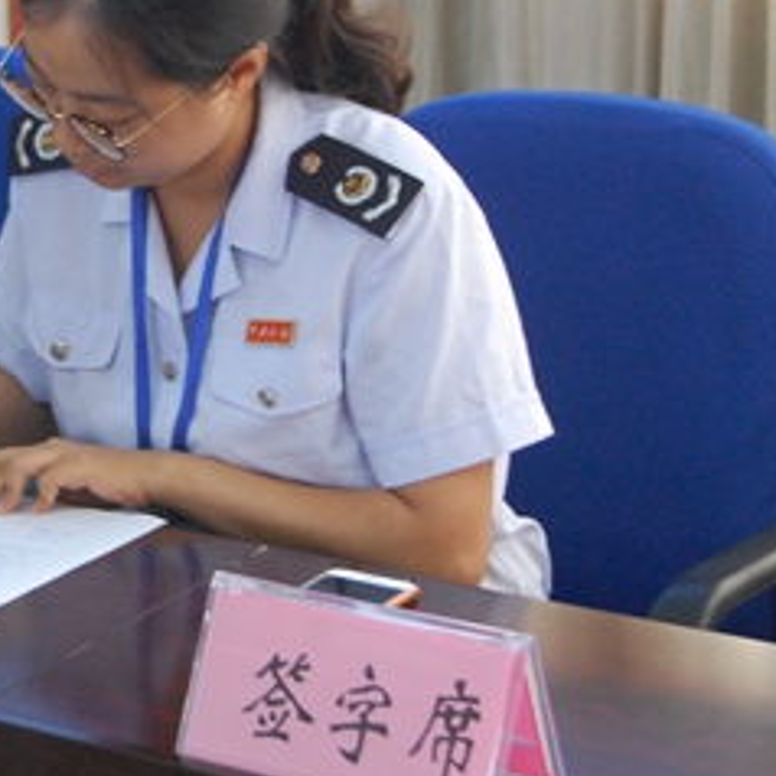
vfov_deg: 16.3
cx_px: -13
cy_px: 368
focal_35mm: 107
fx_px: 2714
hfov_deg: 15.9
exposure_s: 1/50
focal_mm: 40
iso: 1600
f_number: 5
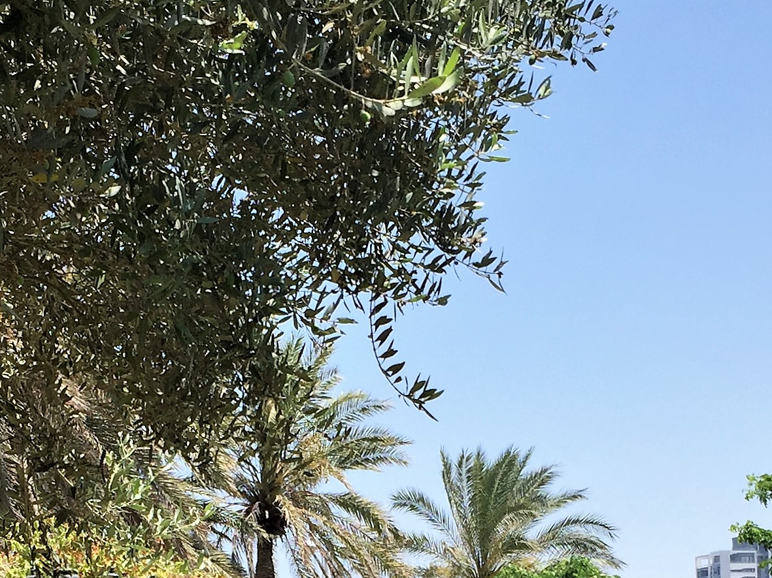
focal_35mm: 74
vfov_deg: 18.6
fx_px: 1650
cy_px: 725
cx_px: 408
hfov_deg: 26.3
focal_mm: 4.15
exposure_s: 1/1721
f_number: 2.2
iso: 32
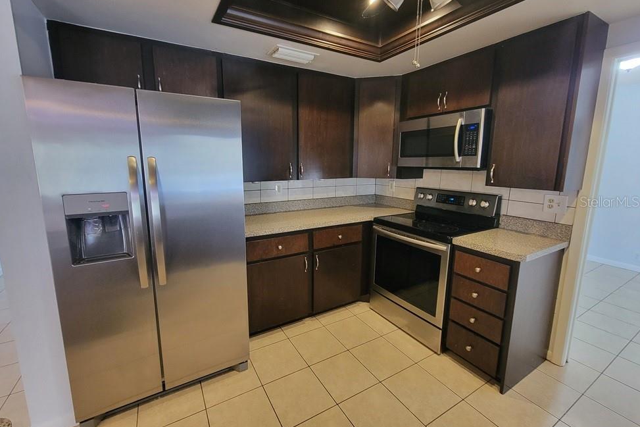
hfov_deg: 104.2
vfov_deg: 81.1
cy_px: 201
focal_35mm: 14
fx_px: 249
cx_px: 310
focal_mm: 2.2
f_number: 2.2
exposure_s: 1/30
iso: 500
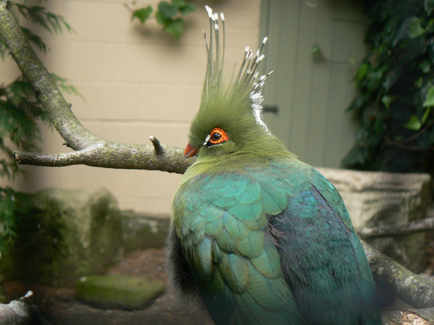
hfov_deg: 27.4
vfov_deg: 20.7
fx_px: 890
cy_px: 162
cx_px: 217
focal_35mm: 71
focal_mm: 11.8
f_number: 3.2
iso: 100
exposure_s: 1/40
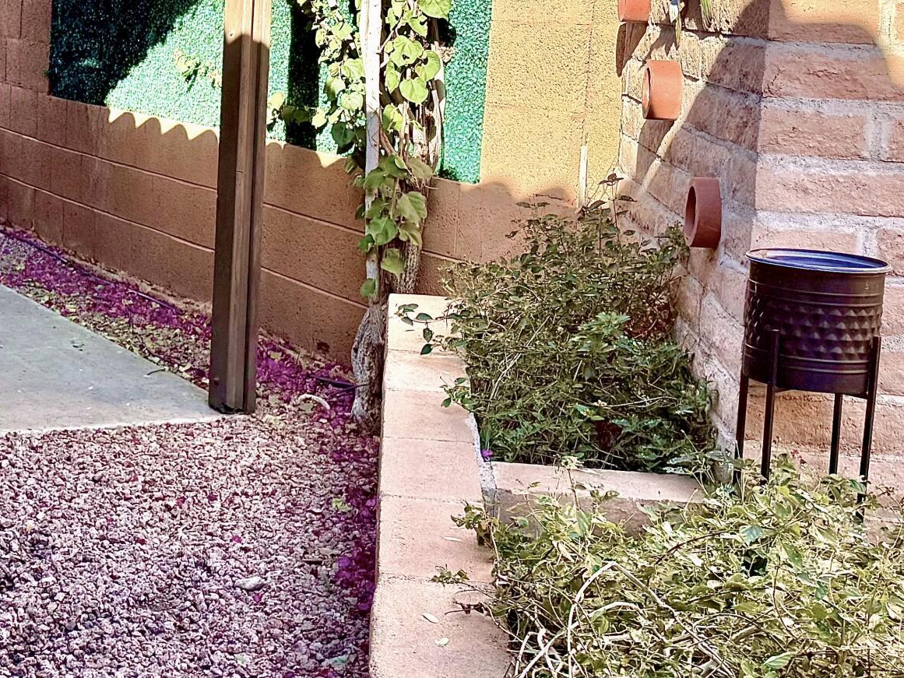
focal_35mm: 62
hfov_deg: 30.0
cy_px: 155
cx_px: 114
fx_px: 1619
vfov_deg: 23.4
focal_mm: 6.76
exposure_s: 1/1770
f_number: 1.78
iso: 100
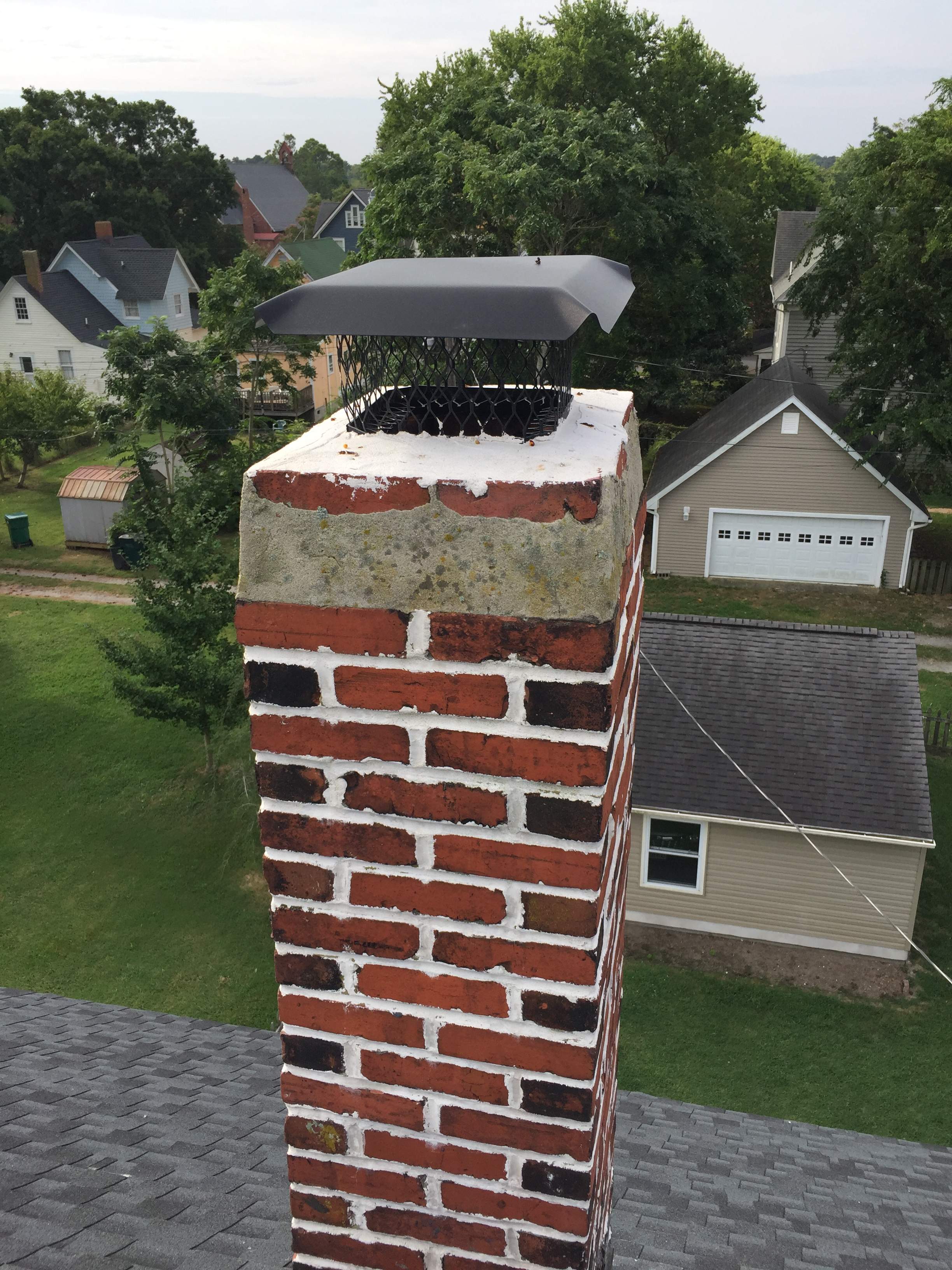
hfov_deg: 48.2
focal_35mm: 29
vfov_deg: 61.7
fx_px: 1063
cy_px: 635
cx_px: 476
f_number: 2.2
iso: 32
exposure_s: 1/942
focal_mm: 4.15
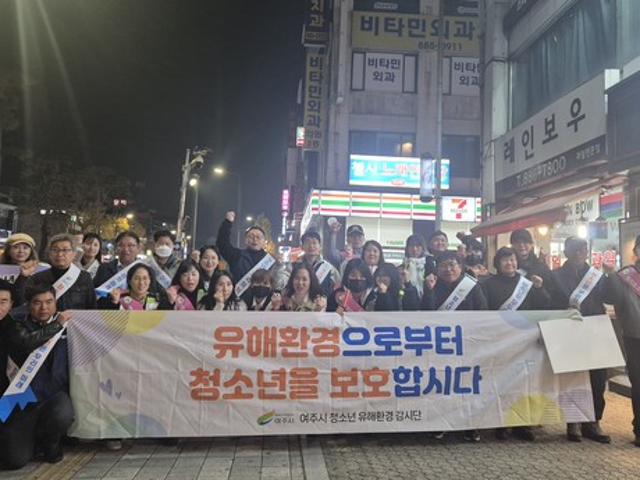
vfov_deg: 46.7
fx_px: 555
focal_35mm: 30
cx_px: 314
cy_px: 213
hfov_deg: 60.0
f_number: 1.8
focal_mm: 5.4
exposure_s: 1/120
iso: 640
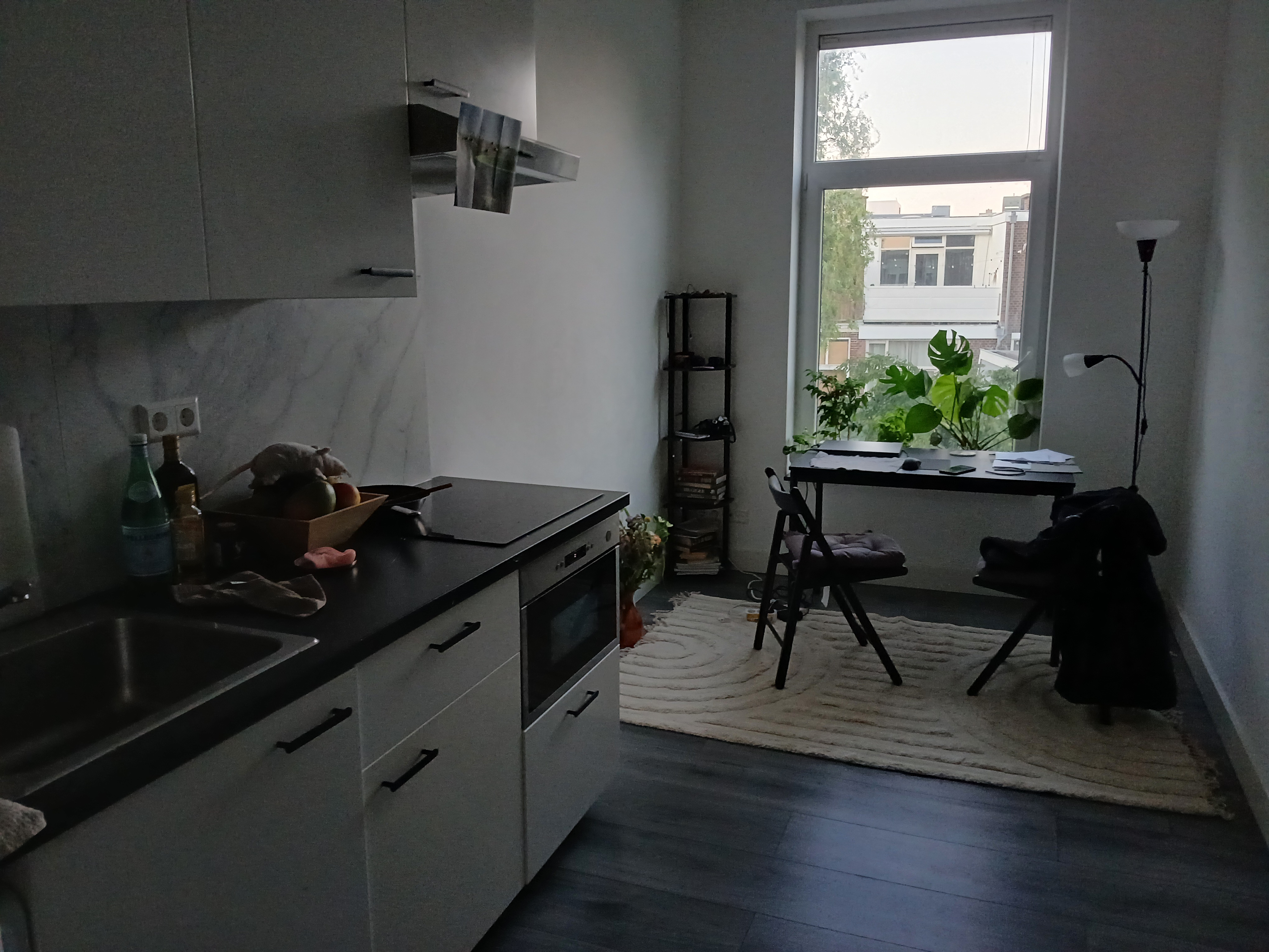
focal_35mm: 26
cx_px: 634
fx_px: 953
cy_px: 476
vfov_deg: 53.1
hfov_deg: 67.3
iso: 400
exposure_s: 1/25
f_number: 1.8
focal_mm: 3.98
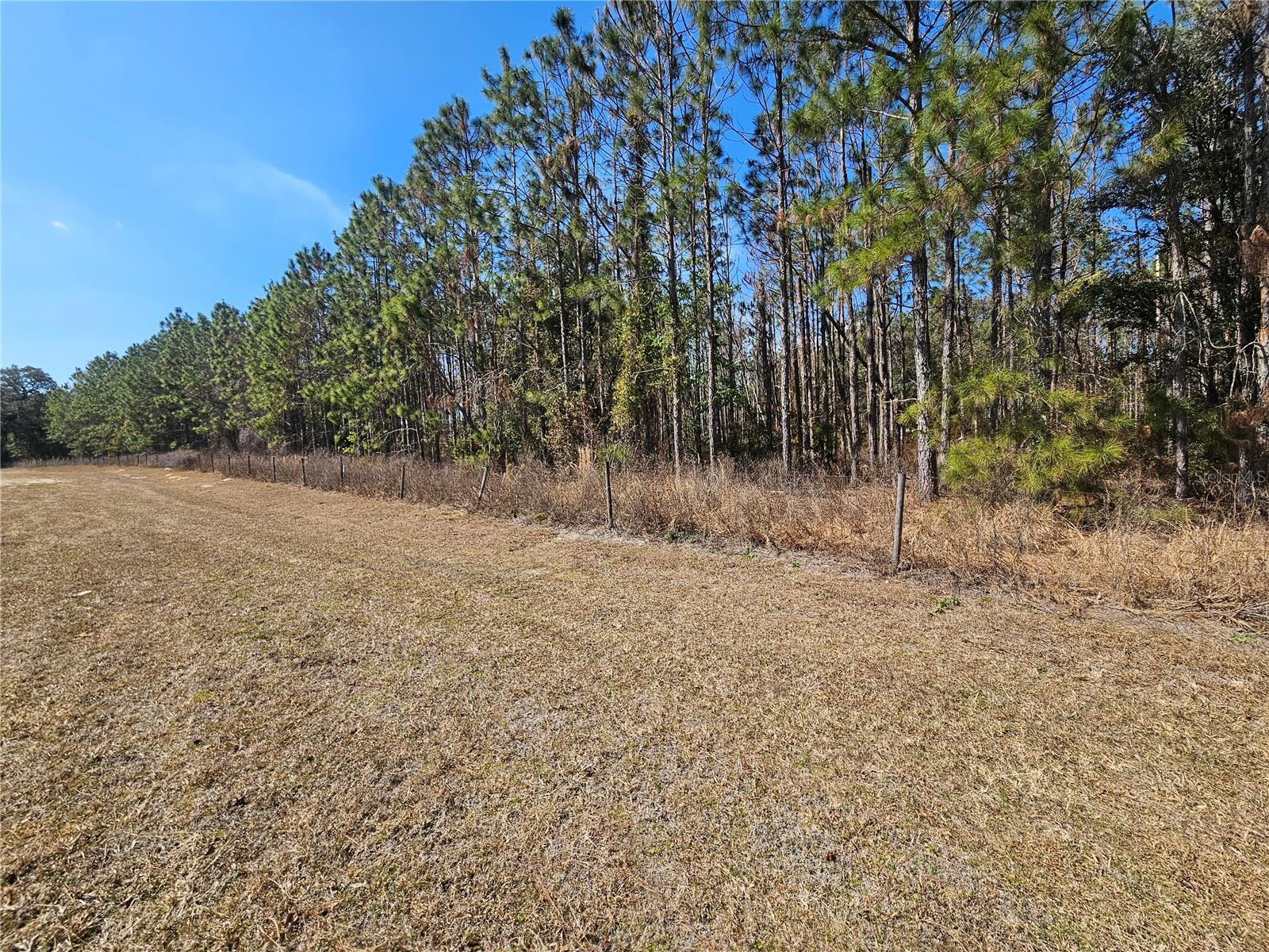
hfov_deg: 106.2
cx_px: 634
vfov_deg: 89.9
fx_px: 477
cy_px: 476
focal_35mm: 13
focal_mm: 2.2
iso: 50
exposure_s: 1/1584
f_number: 2.2
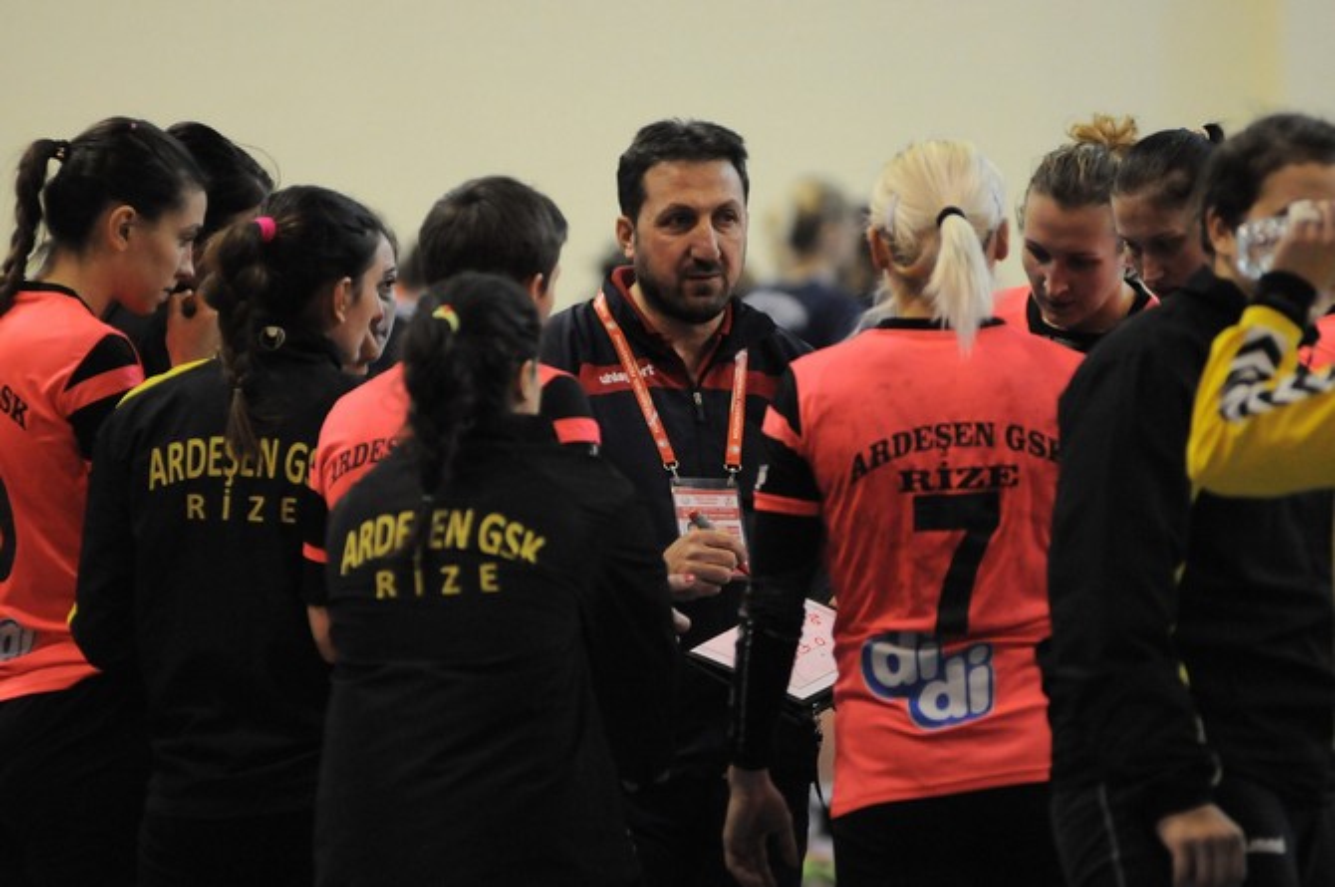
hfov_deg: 6.9
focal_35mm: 300
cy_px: 444
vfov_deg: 4.6
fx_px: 11111
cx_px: 668
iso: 2000
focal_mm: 200
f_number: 2.8
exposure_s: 1/400
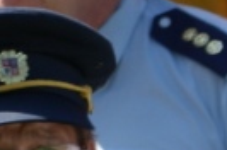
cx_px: -207
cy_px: 103
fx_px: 5102
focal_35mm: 811
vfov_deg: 1.7
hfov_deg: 2.5
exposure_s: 1/200
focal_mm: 70
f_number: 6.3
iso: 100
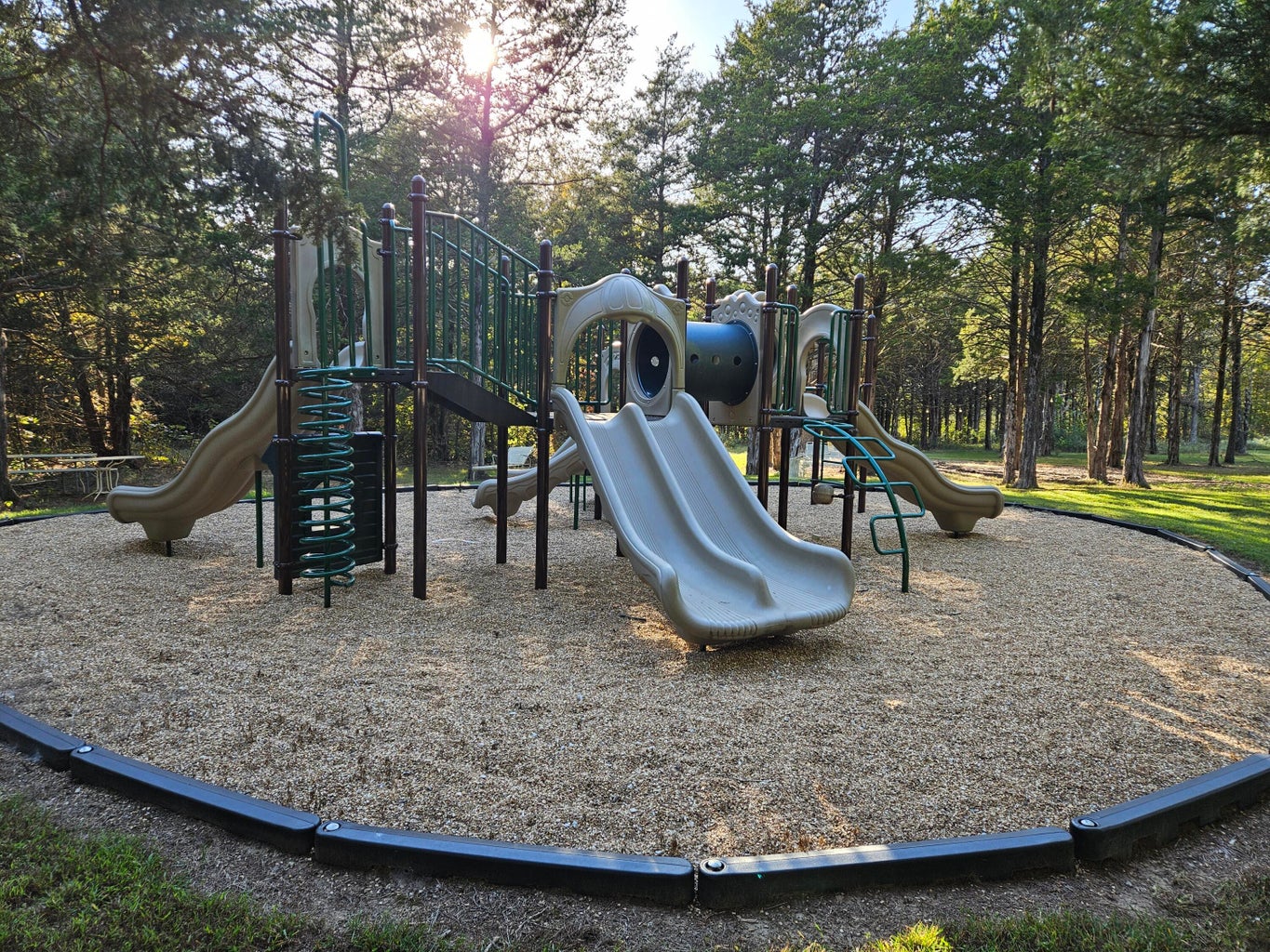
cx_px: 635
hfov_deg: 73.9
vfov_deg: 58.9
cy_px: 476
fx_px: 844
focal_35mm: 23
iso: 40
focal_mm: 5.4
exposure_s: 1/180
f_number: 1.8
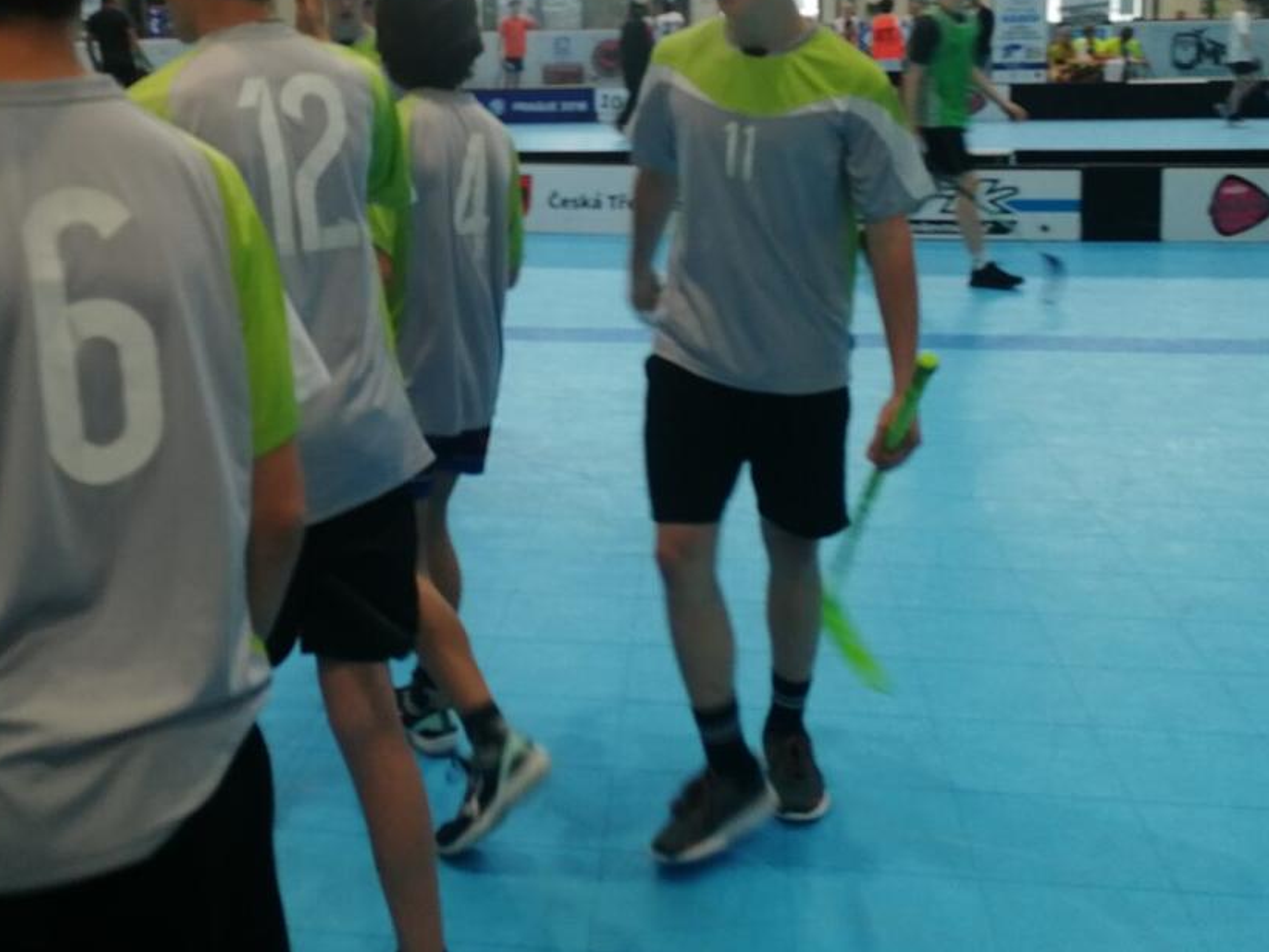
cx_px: 473
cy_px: 184
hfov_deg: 42.6
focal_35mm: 44
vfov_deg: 32.0
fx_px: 1613
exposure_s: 1/50
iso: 50
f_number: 2.2
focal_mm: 3.95
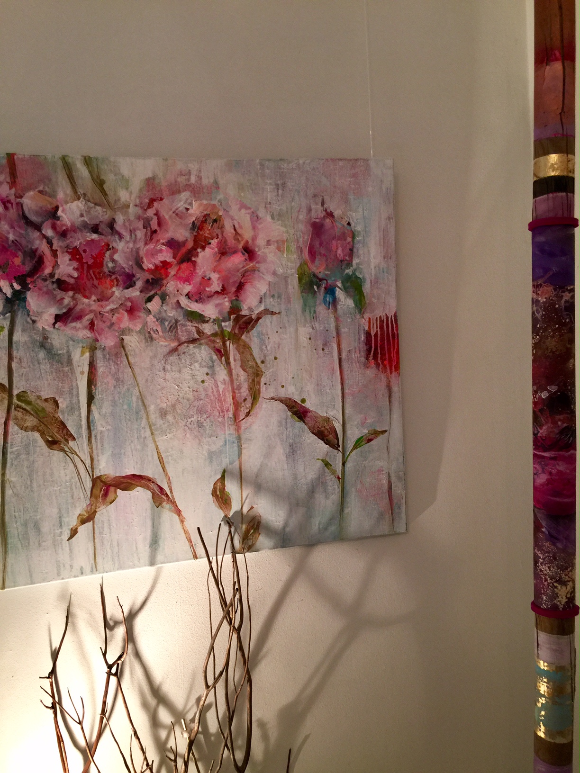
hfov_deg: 48.2
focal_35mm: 29
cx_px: 290
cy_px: 386
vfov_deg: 61.7
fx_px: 648
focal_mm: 4.15
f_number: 2.2
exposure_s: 1/17
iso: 40
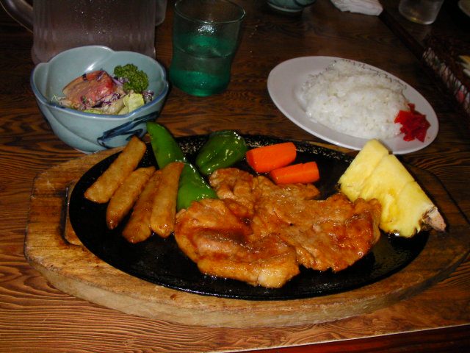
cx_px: 235
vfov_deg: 37.7
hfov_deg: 49.0
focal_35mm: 38
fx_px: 516
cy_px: 176
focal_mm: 6.3
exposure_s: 1/30
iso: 200
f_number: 5.6
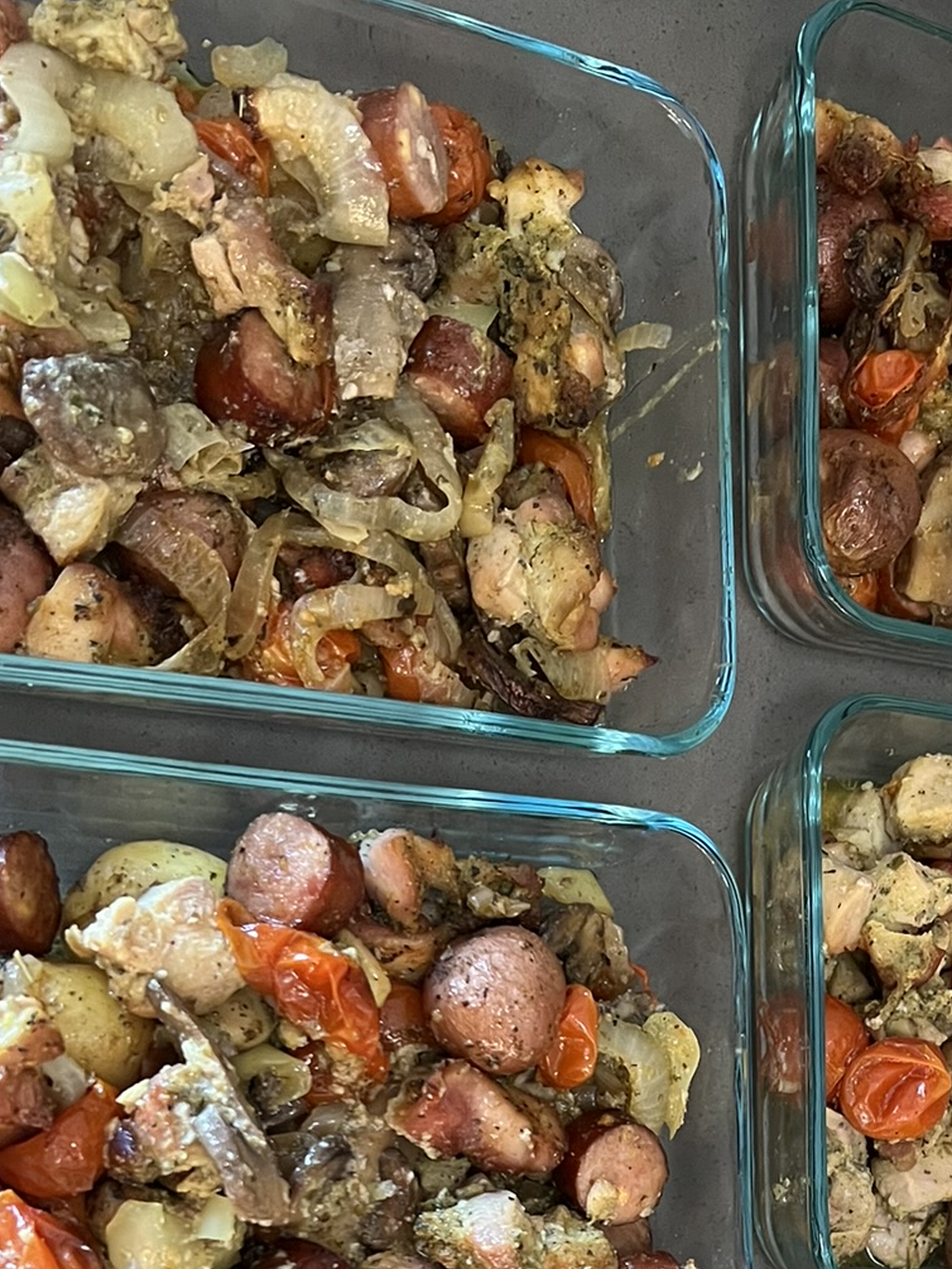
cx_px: 674
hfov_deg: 27.3
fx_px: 1943
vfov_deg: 33.4
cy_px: 1245
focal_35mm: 53
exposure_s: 1/60
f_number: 1.5
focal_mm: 5.7
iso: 500
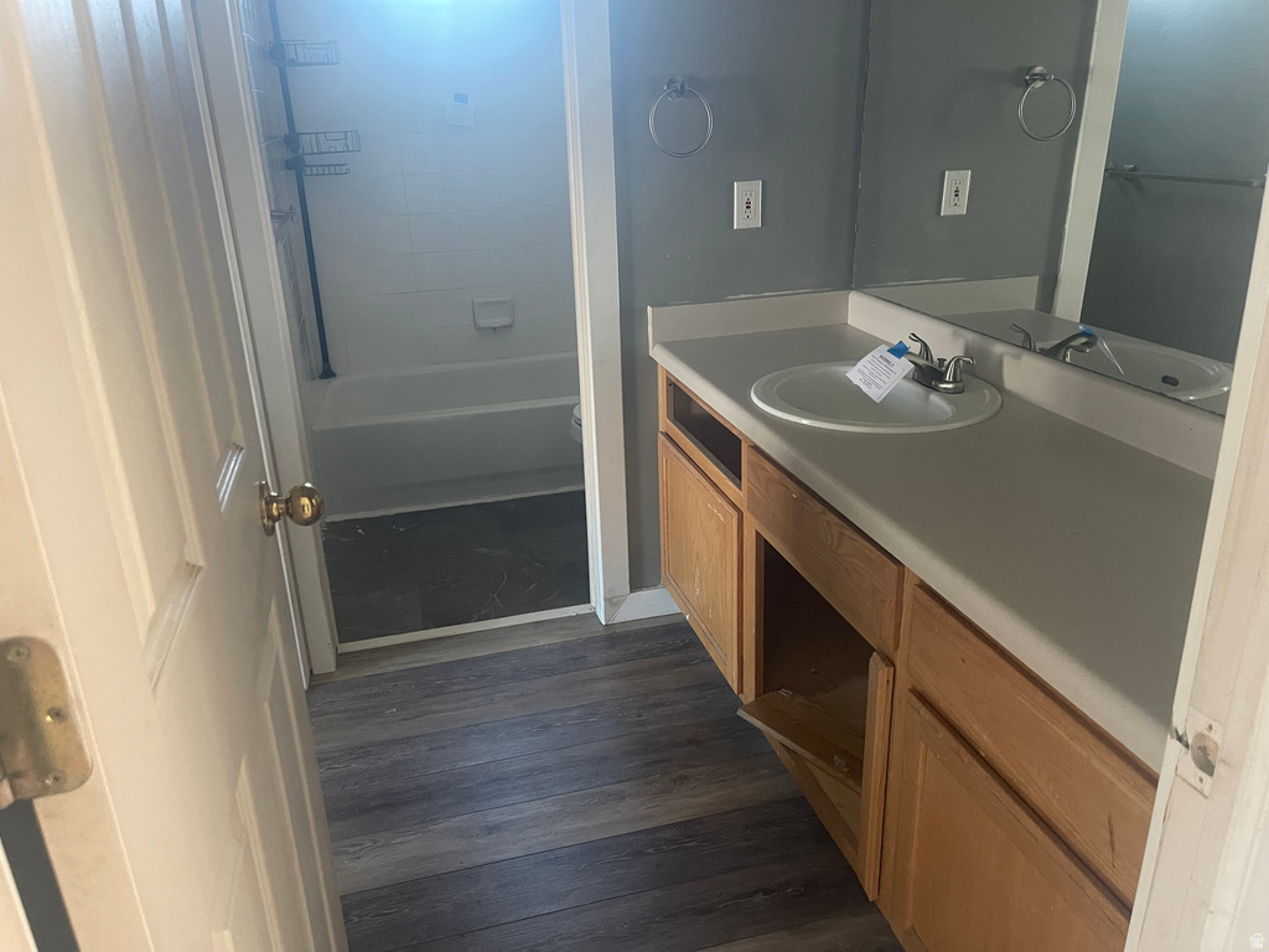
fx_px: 916
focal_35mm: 25
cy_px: 476
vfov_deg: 54.9
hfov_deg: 69.4
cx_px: 634
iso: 400
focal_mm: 5.1
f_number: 1.6
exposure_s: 1/60
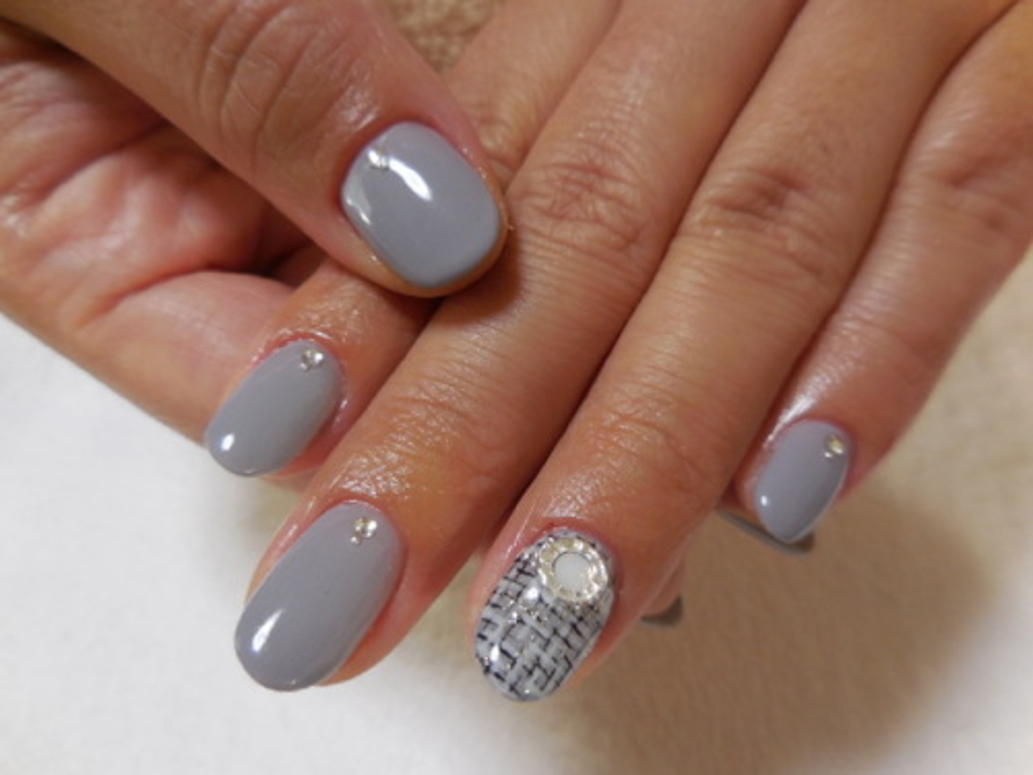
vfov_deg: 54.9
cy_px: 388
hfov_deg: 69.4
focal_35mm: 25
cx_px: 516
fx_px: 746
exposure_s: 1/30
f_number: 3.3
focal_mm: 4.5
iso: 160
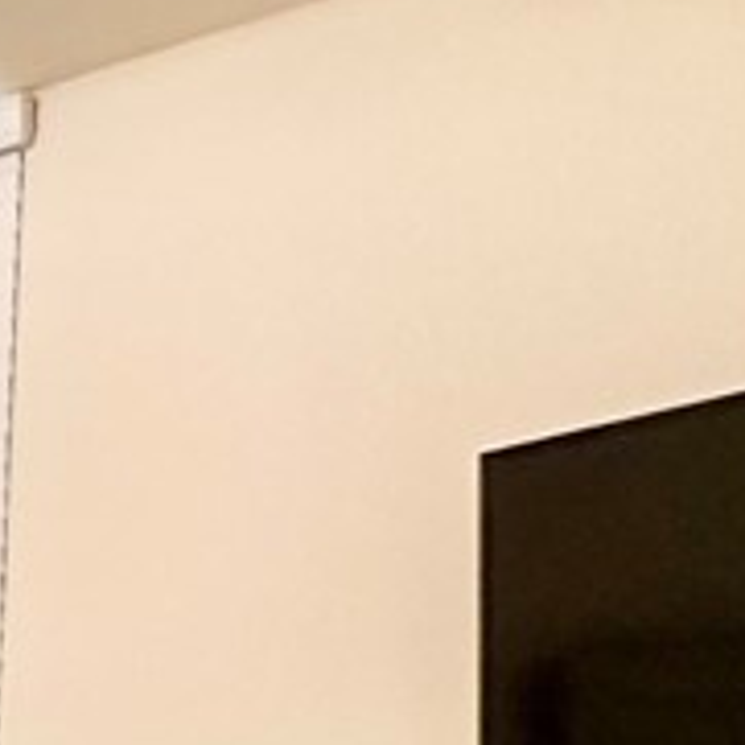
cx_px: -790
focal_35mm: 70
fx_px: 1704
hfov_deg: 17.1
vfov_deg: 23.2
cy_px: 815
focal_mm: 2.22
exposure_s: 1/60
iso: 500
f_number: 2.2
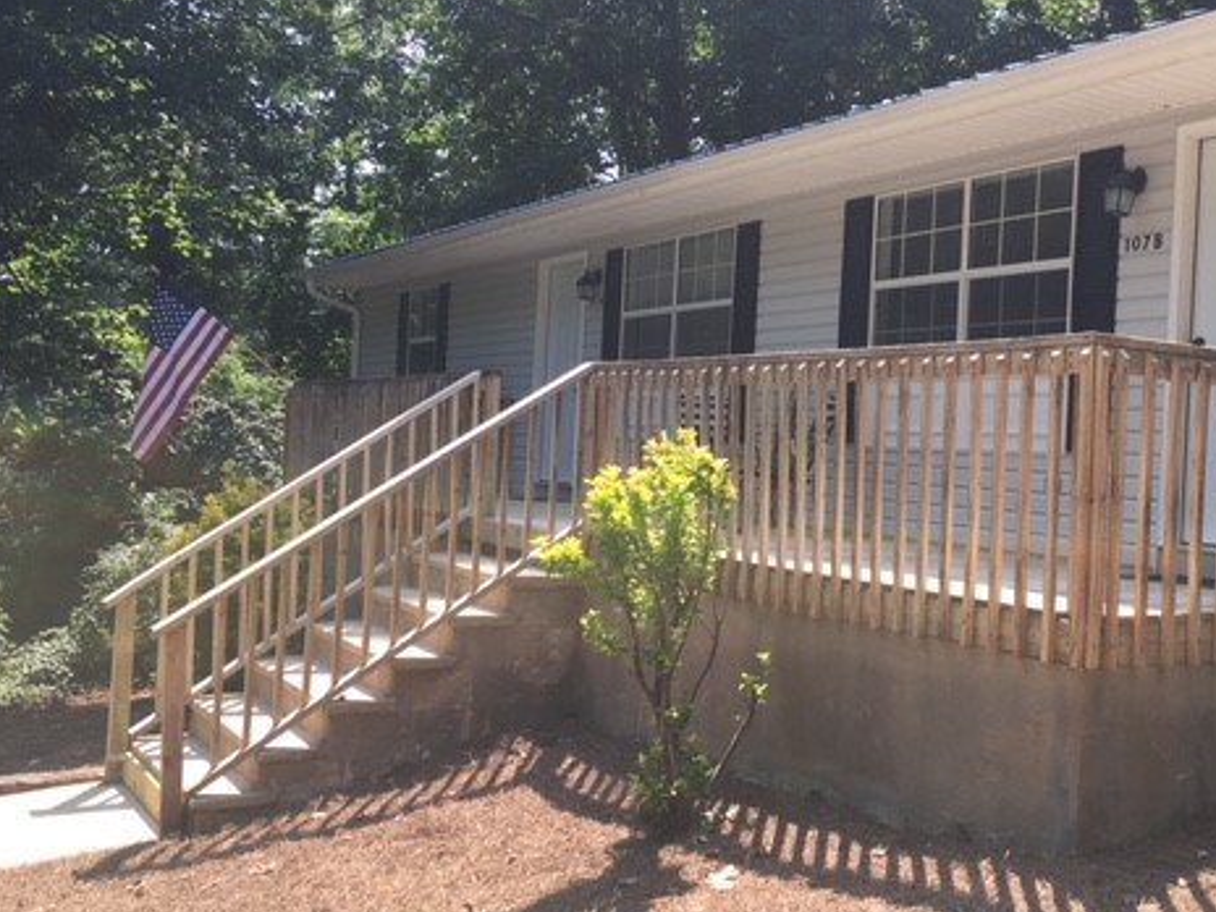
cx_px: 812
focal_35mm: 40
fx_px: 1405
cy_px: 427
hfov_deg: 46.1
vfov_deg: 35.9
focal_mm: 4.15
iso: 25
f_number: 2.2
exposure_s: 1/442
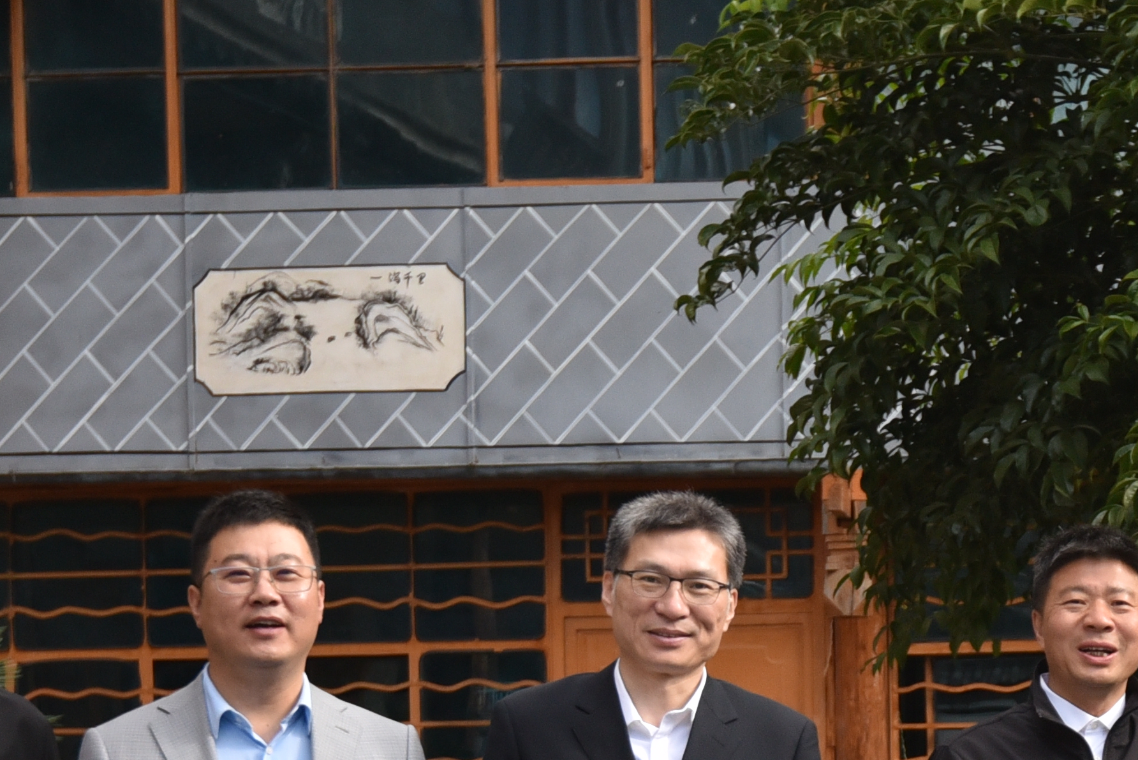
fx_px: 3731
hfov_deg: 17.0
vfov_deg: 11.3
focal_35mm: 118
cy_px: 971
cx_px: 1118
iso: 640
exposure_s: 1/1600
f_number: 4
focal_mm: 35
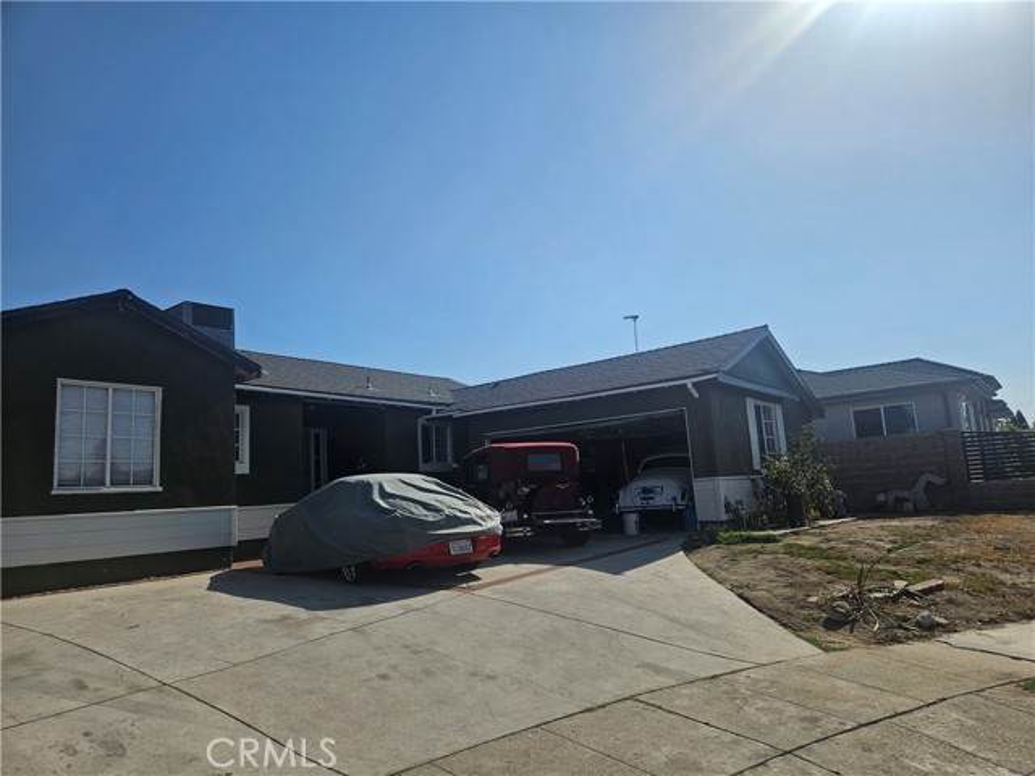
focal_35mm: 23
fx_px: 688
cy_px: 388
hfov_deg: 73.9
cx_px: 518
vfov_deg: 58.9
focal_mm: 5.4
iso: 25
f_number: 1.8
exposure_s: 1/4860
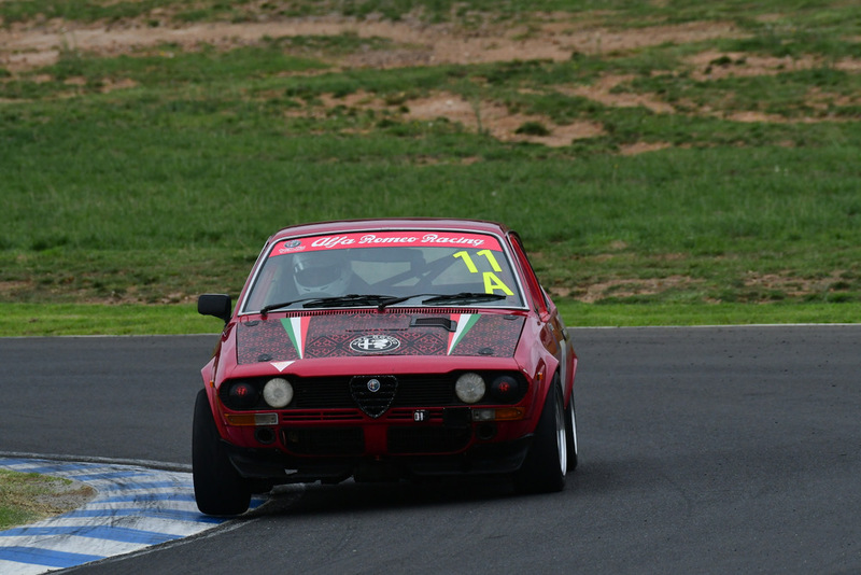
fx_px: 16508
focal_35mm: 690
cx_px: 430
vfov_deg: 2.0
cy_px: 288
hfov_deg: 3.0
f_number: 11
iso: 1000
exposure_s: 1/640
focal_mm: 460
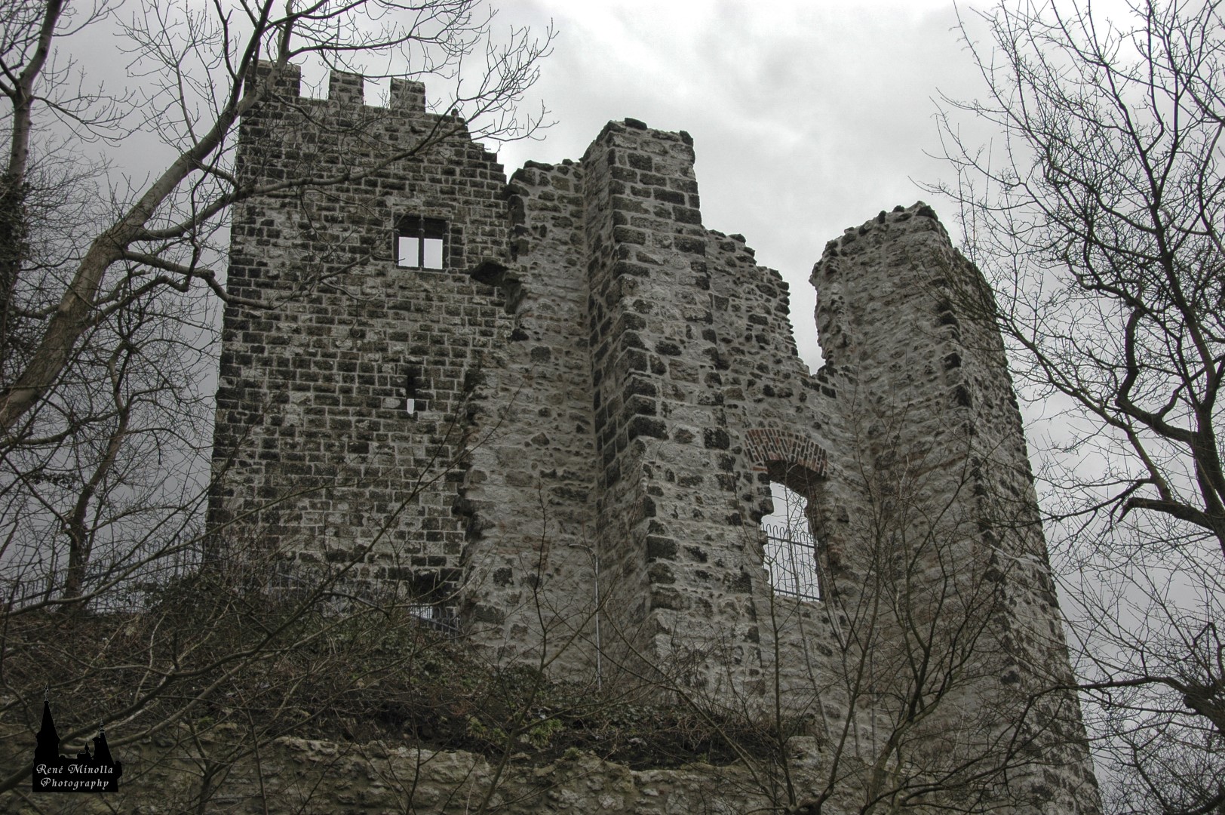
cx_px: 612
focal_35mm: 48
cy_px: 408
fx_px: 1632
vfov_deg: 28.0
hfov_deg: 41.1
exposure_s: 1/250
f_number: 8
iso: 200
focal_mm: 32
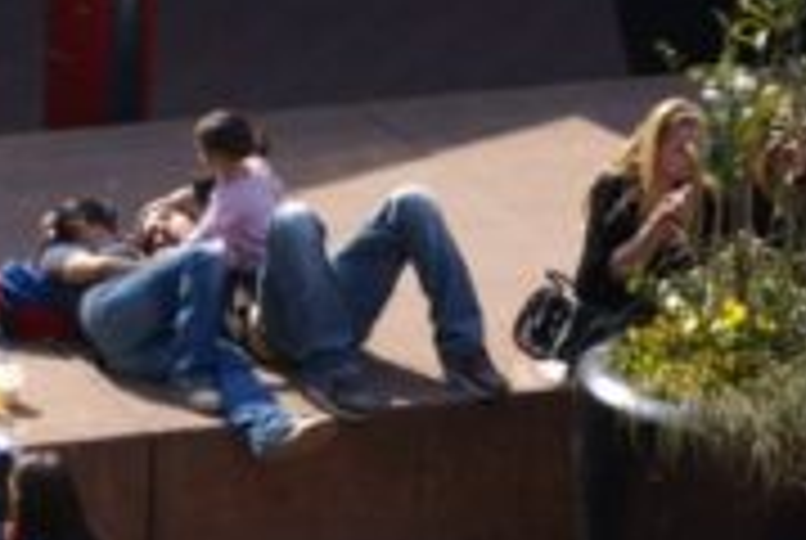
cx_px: 32
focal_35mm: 201
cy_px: 376
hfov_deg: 10.1
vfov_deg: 6.9
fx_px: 4508
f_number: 9
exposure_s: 1/80
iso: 100
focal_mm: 40
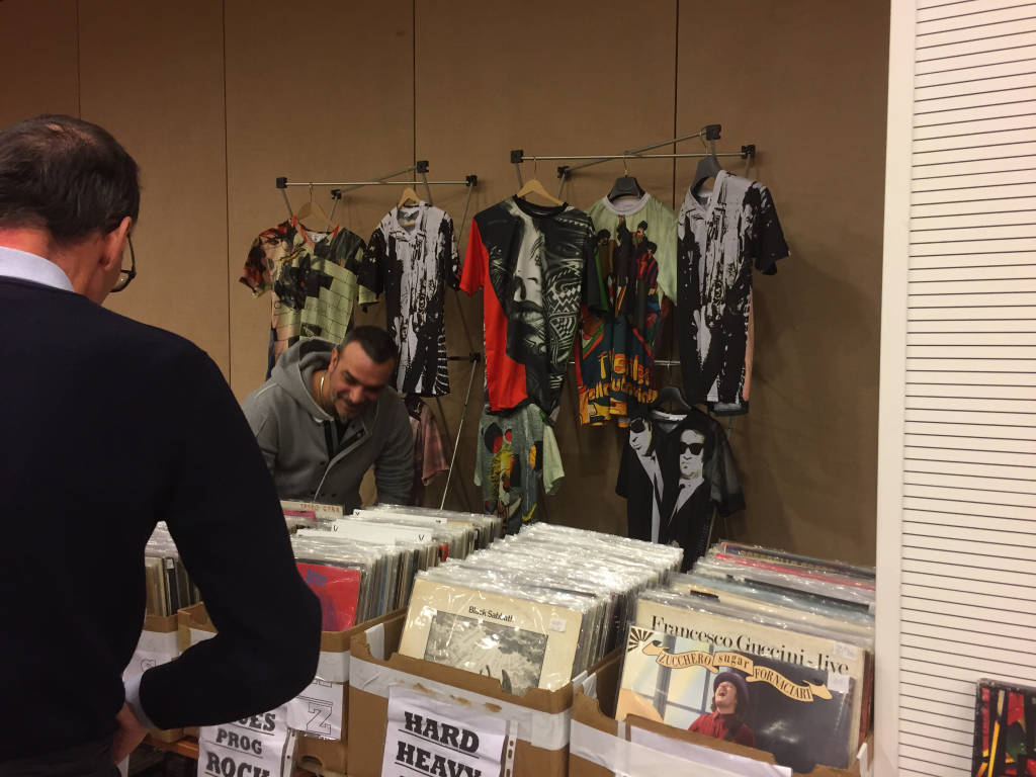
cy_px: 388
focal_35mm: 29
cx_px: 518
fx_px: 868
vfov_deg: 48.2
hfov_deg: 61.7
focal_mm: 4.15
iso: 125
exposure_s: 1/33
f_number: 2.2
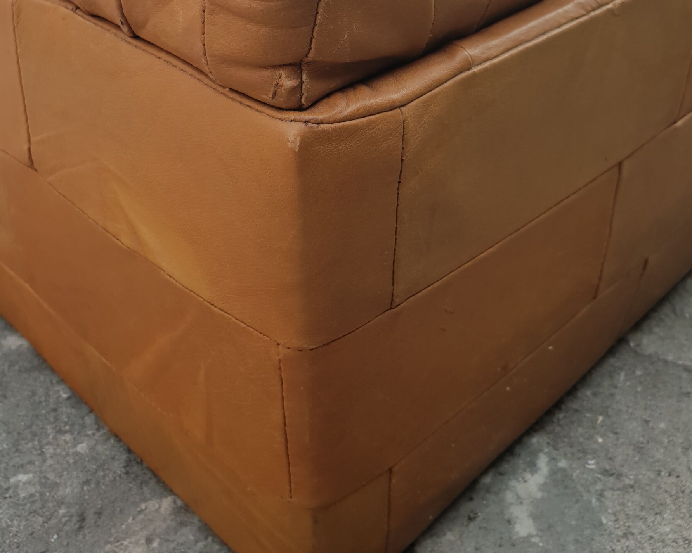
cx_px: 325
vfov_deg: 35.8
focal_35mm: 41
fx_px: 840
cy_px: 152
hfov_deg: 44.8
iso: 80
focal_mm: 4.3
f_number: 2.4
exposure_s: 1/100
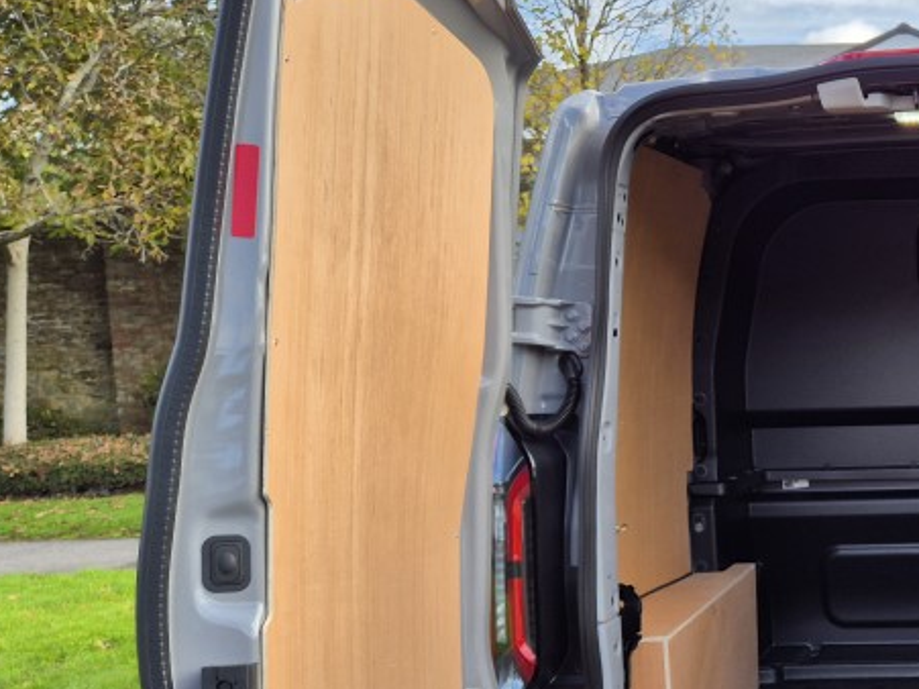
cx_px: 990
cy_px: 455
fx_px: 1354
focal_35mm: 51
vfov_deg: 28.4
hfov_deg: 33.2
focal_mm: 5.4
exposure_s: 1/920
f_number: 1.8
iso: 25
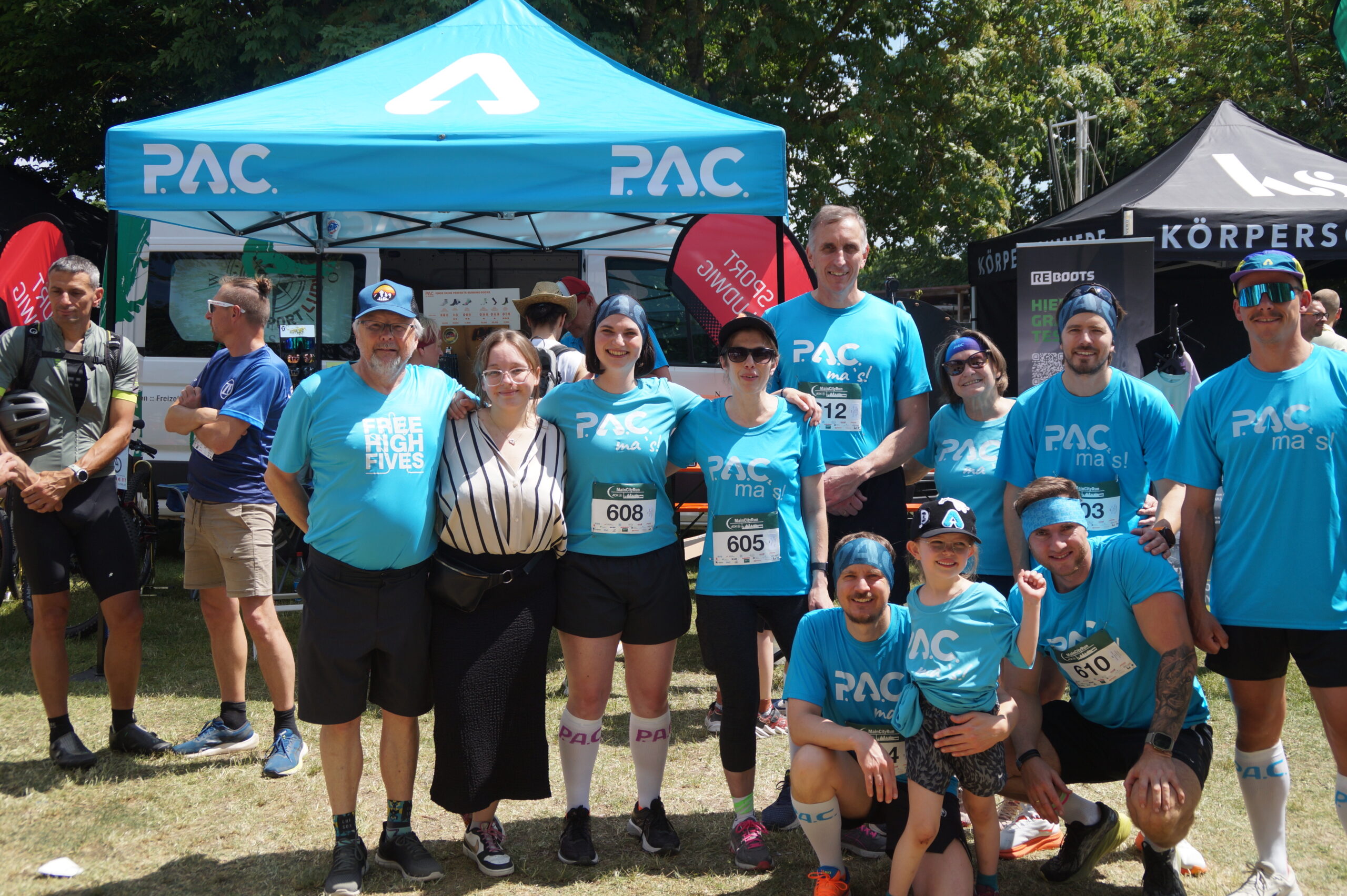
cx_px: 674
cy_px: 448
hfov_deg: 46.4
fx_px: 1570
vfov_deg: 31.8
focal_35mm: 42
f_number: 5.6
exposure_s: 1/400
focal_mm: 28
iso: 100
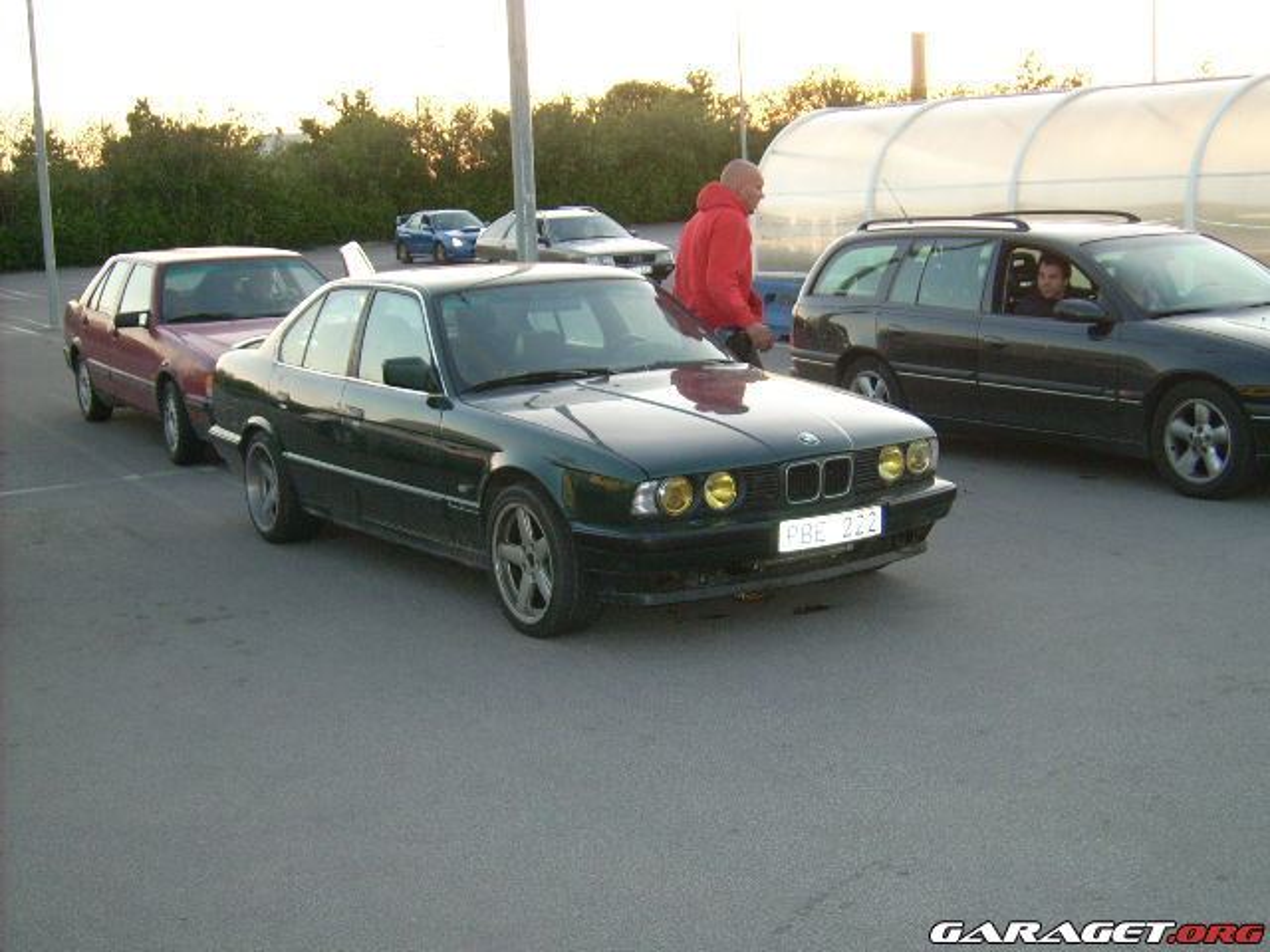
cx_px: 635
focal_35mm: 45
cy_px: 476
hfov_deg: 42.1
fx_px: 1651
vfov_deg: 32.2
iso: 100
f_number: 3.1
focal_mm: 7.53
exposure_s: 1/60
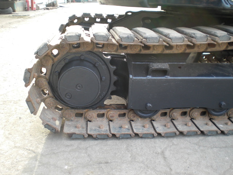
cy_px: 88
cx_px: 116
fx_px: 256
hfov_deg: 49.0
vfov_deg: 37.7
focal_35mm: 38
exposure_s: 1/60
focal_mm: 6.3
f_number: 3.1
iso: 100
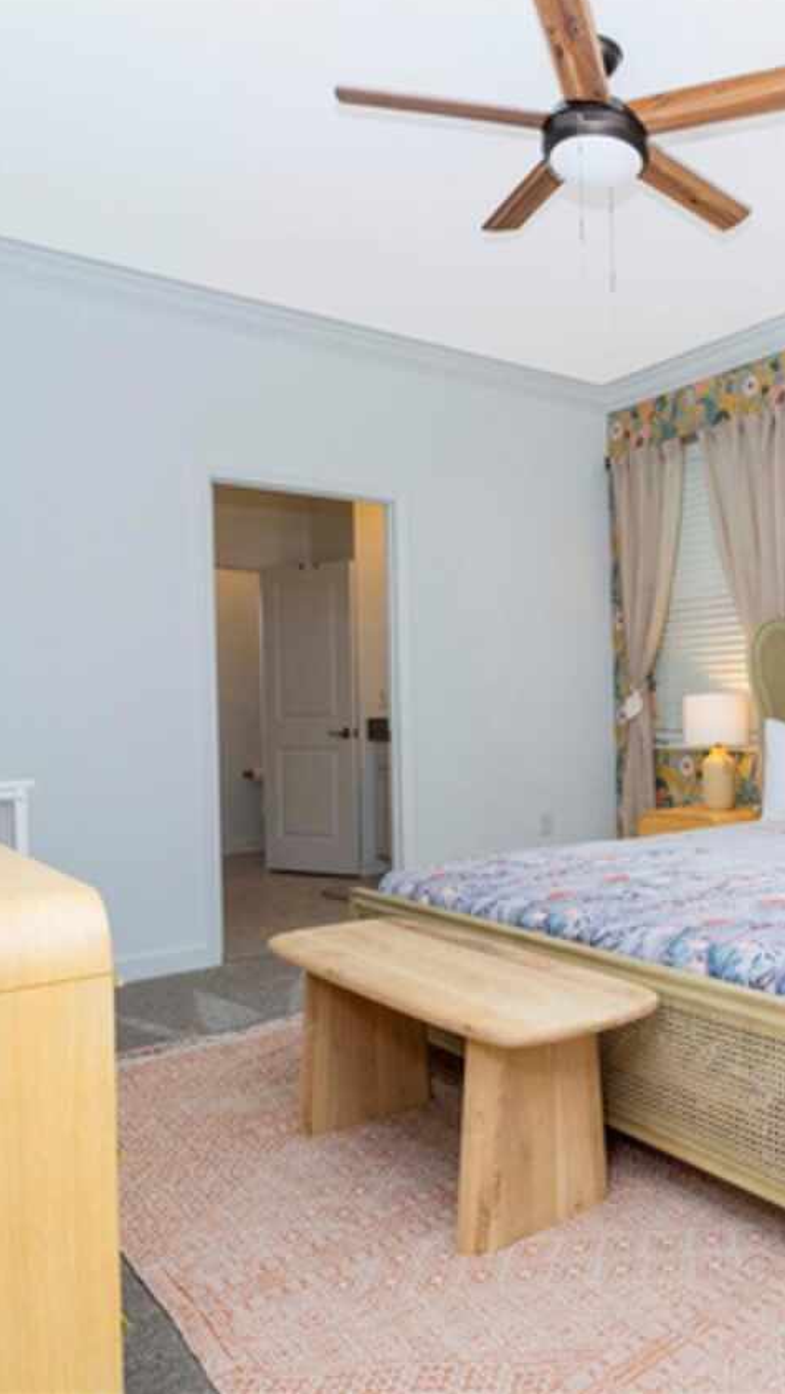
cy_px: 692
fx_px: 999
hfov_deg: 38.7
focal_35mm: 27
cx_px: 762
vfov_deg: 69.9
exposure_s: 1/100
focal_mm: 17
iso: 800
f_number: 10
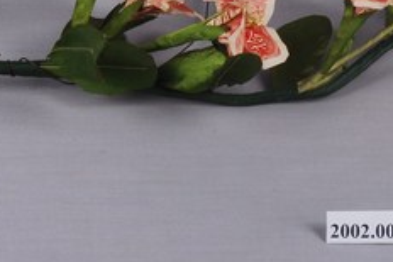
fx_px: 2709
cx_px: 15
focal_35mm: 248
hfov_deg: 8.3
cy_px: -35
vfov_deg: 5.5
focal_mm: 60
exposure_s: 1/60
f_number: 25
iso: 100
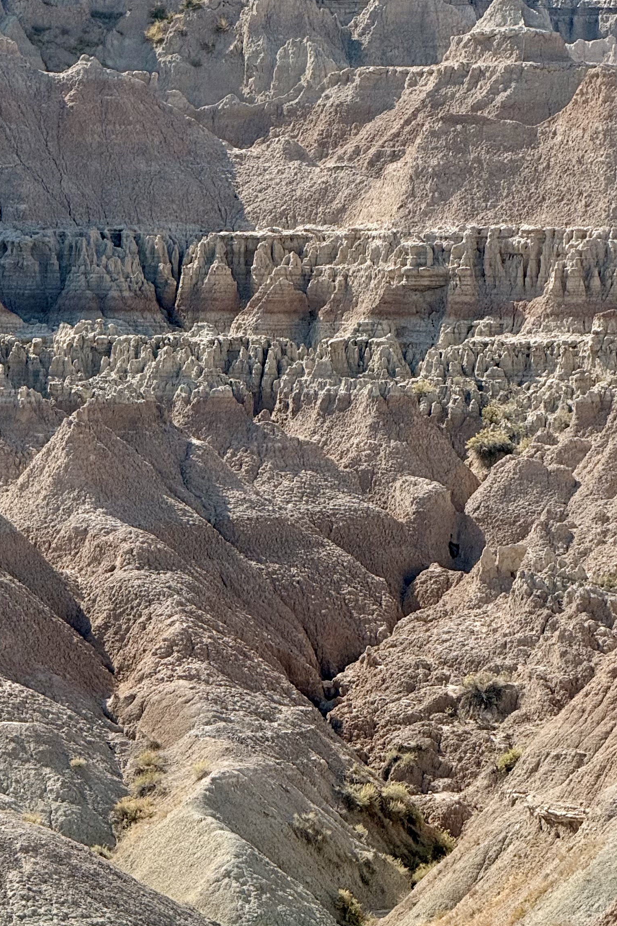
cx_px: 150
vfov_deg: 9.3
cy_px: 206
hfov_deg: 6.2
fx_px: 5681
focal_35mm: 221
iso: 50
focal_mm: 15.66
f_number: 2.8
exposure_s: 1/1866
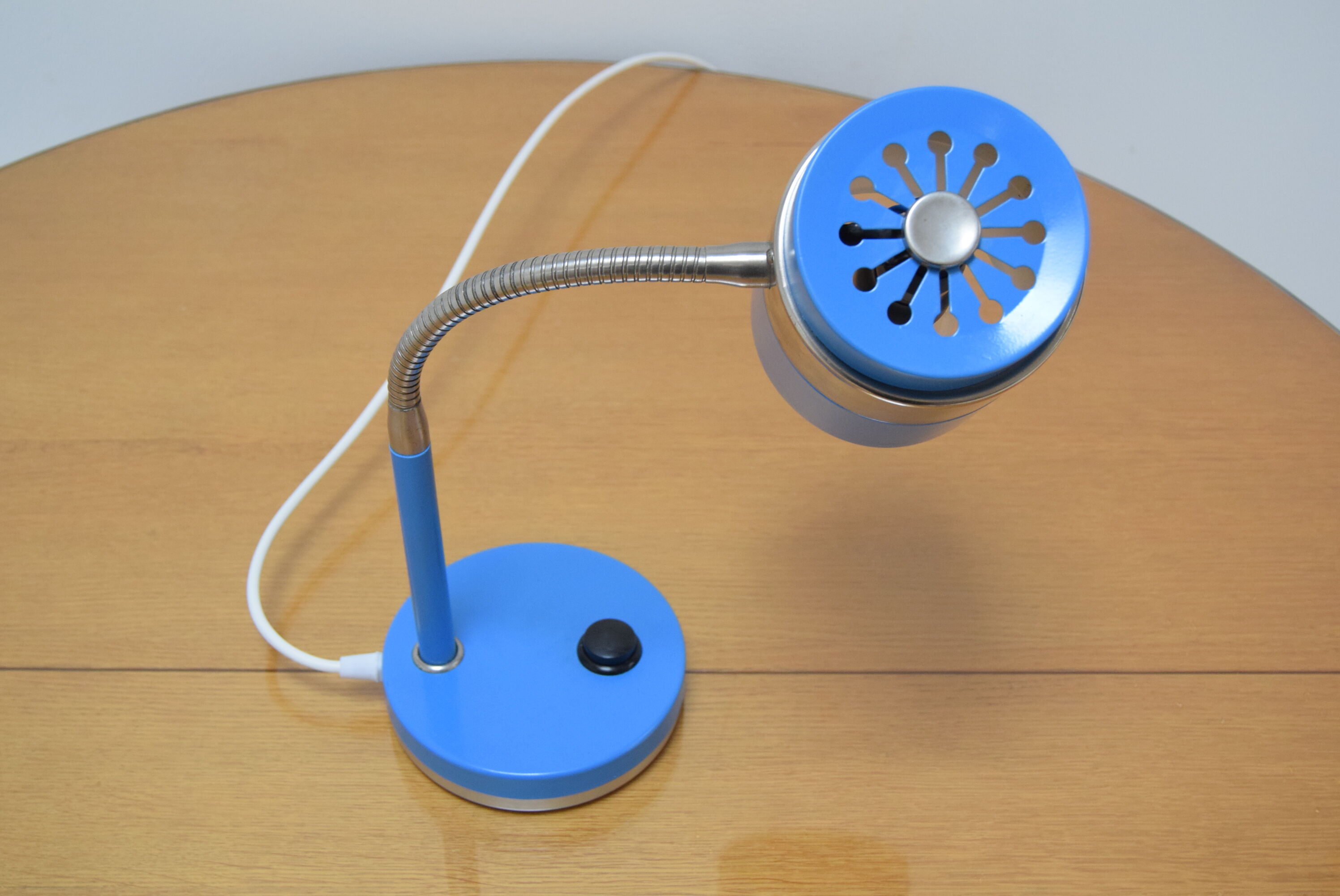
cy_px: 448
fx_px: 1788
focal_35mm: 48
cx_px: 670
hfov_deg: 41.1
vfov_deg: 28.1
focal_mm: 32
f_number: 5.6
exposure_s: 1/125
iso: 1600
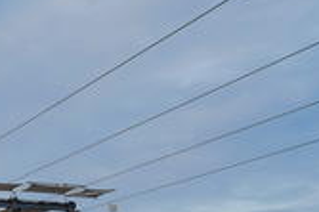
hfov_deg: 15.5
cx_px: -21
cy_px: 222
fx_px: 1142
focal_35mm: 129
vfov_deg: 10.5
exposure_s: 1/200
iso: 200
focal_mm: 23
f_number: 3.5
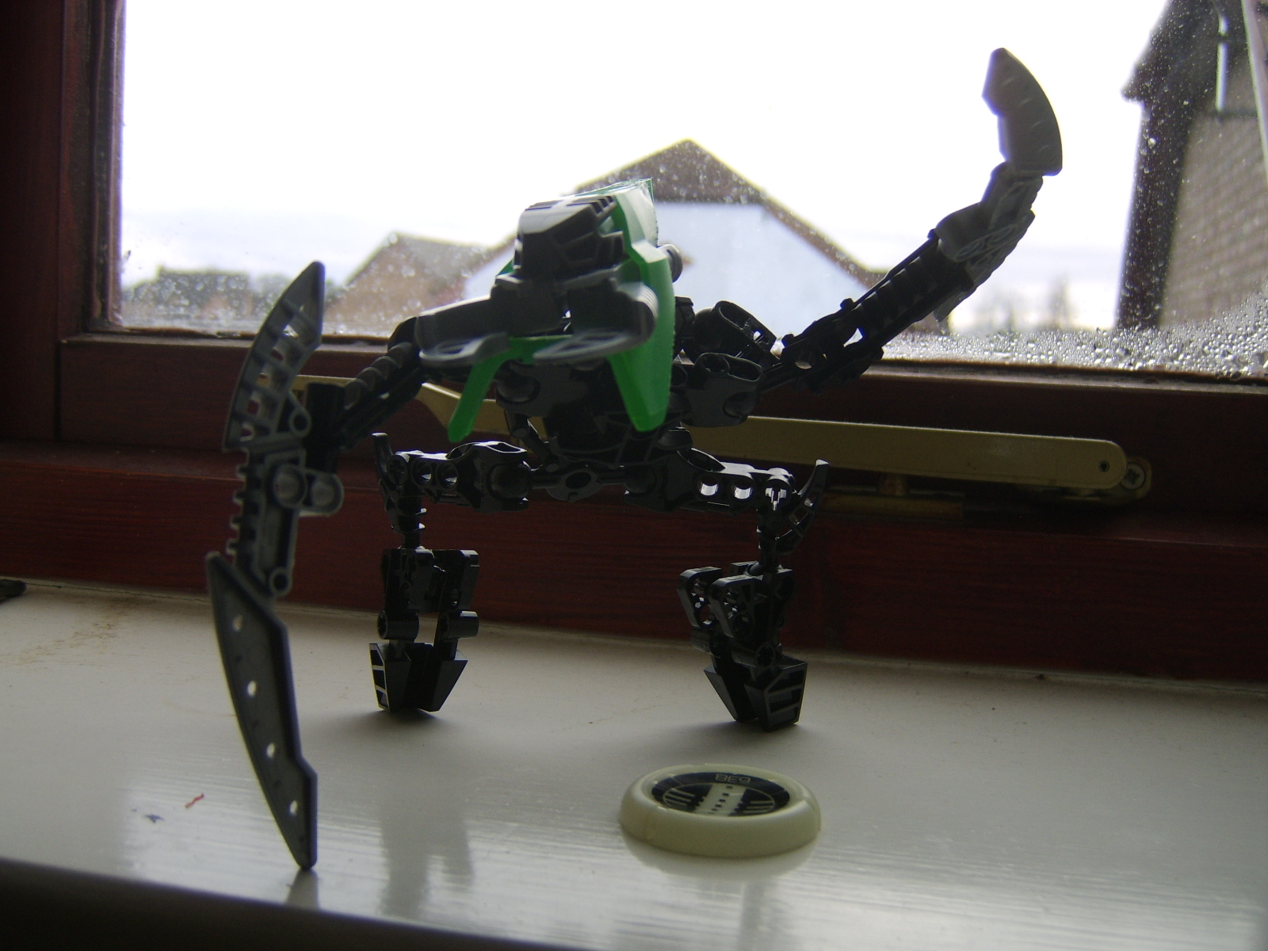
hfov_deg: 58.4
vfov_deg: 45.4
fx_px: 1136
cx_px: 634
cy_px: 476
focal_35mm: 31
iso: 71
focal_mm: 8.13
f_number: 2.7
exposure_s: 1/176
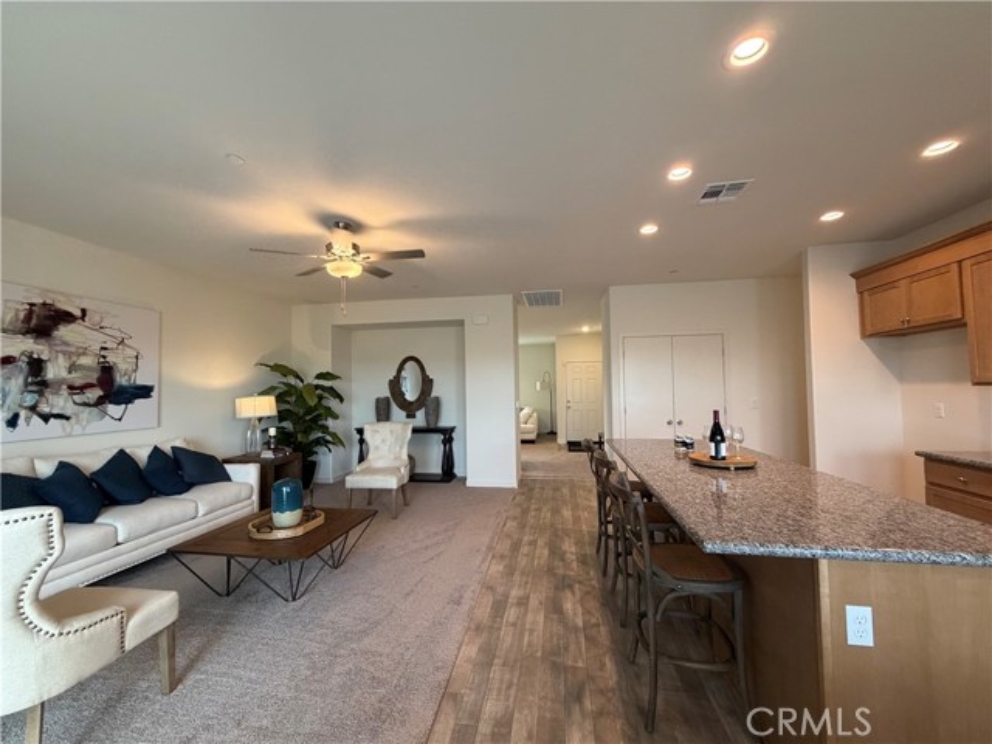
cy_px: 372
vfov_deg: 85.7
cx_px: 496
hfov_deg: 102.1
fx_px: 401
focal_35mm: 14
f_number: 2.2
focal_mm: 2.22
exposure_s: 1/120
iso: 320
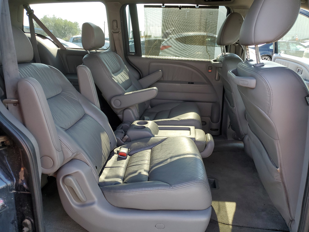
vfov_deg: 53.1
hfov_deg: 67.3
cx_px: 154
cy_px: 116
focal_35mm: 26
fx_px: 232
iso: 50
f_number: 1.5
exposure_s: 1/256
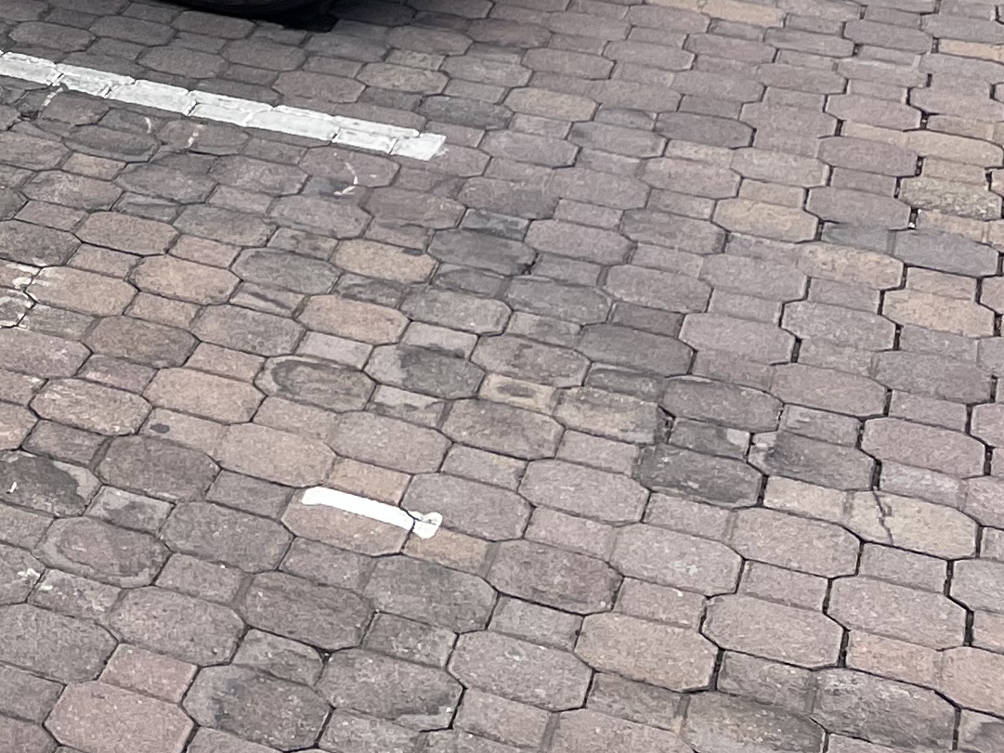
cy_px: -575
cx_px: -789
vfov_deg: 13.7
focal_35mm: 97
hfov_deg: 16.8
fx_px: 2814
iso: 32
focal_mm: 4.2
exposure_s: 1/759
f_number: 1.6
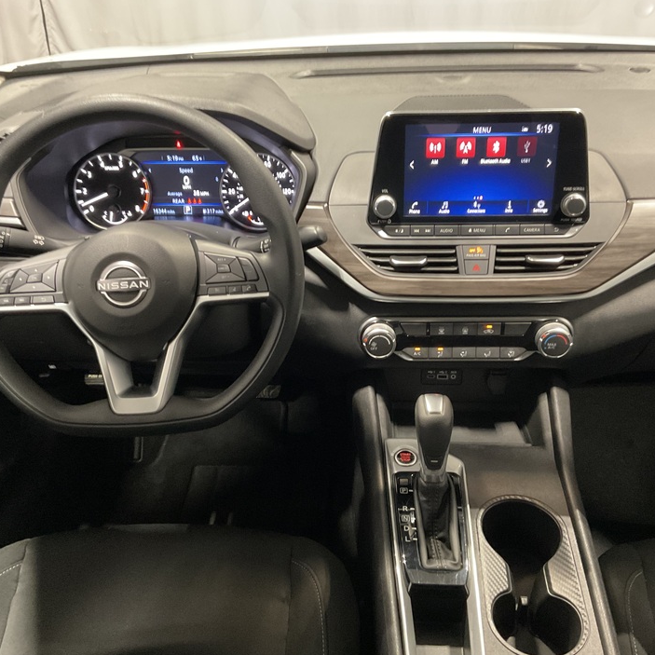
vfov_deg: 47.2
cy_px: 324
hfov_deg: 47.2
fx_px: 749
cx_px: 337
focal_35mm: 35
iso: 250
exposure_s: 1/25
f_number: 1.8
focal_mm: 3
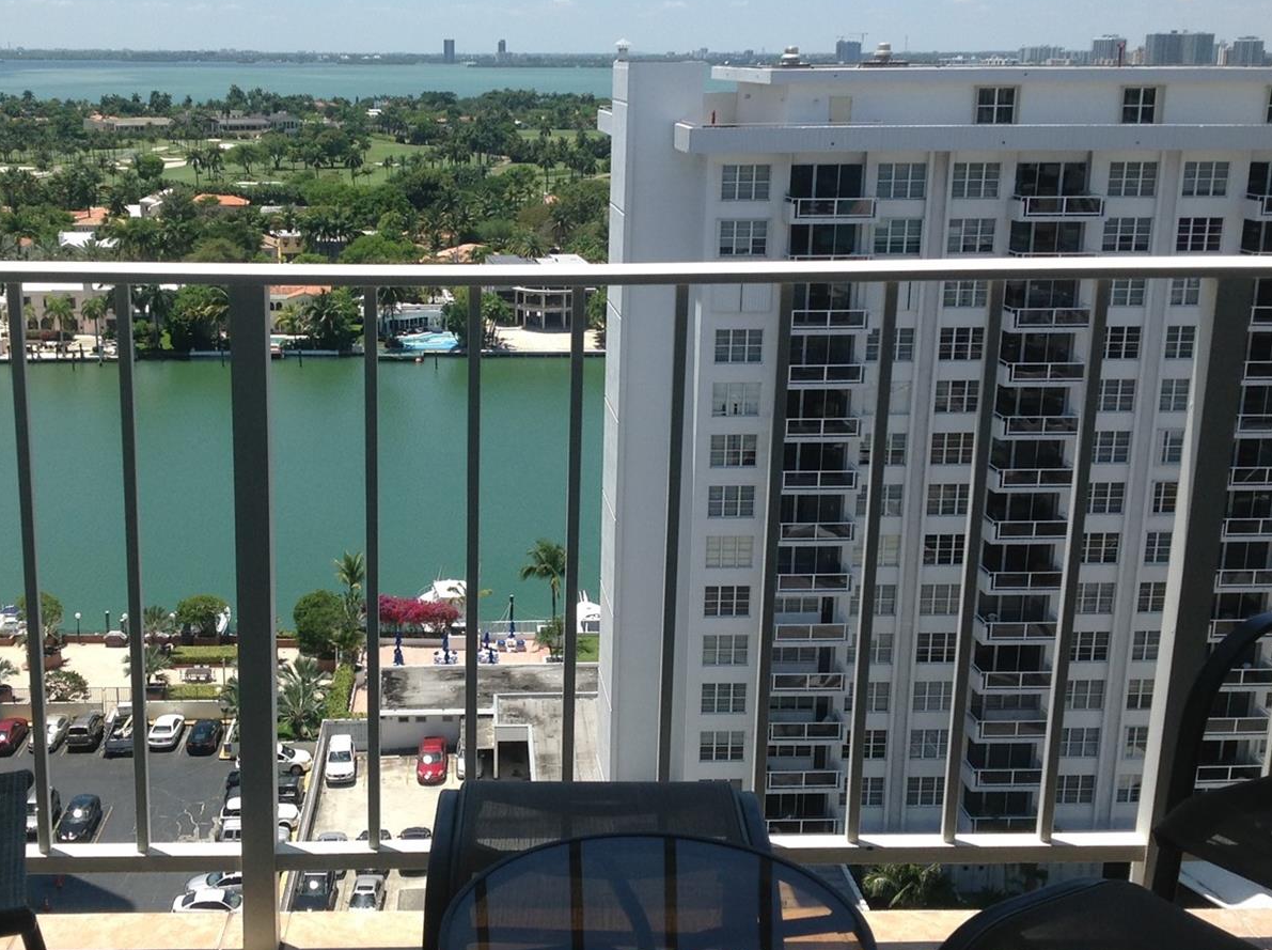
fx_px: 1724
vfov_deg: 30.8
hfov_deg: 40.3
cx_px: 509
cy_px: 440
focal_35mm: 47
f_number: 2.4
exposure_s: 1/817
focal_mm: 4.28
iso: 50
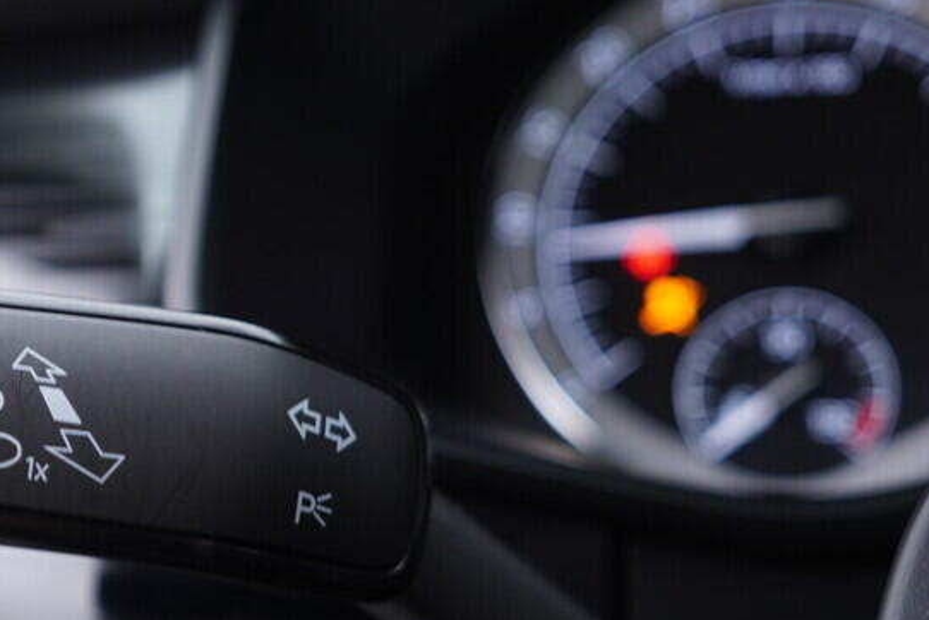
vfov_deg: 20.0
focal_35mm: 68
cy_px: 403
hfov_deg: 28.9
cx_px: 161
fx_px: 1756
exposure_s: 1/40
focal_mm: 24
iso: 200
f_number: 2.8
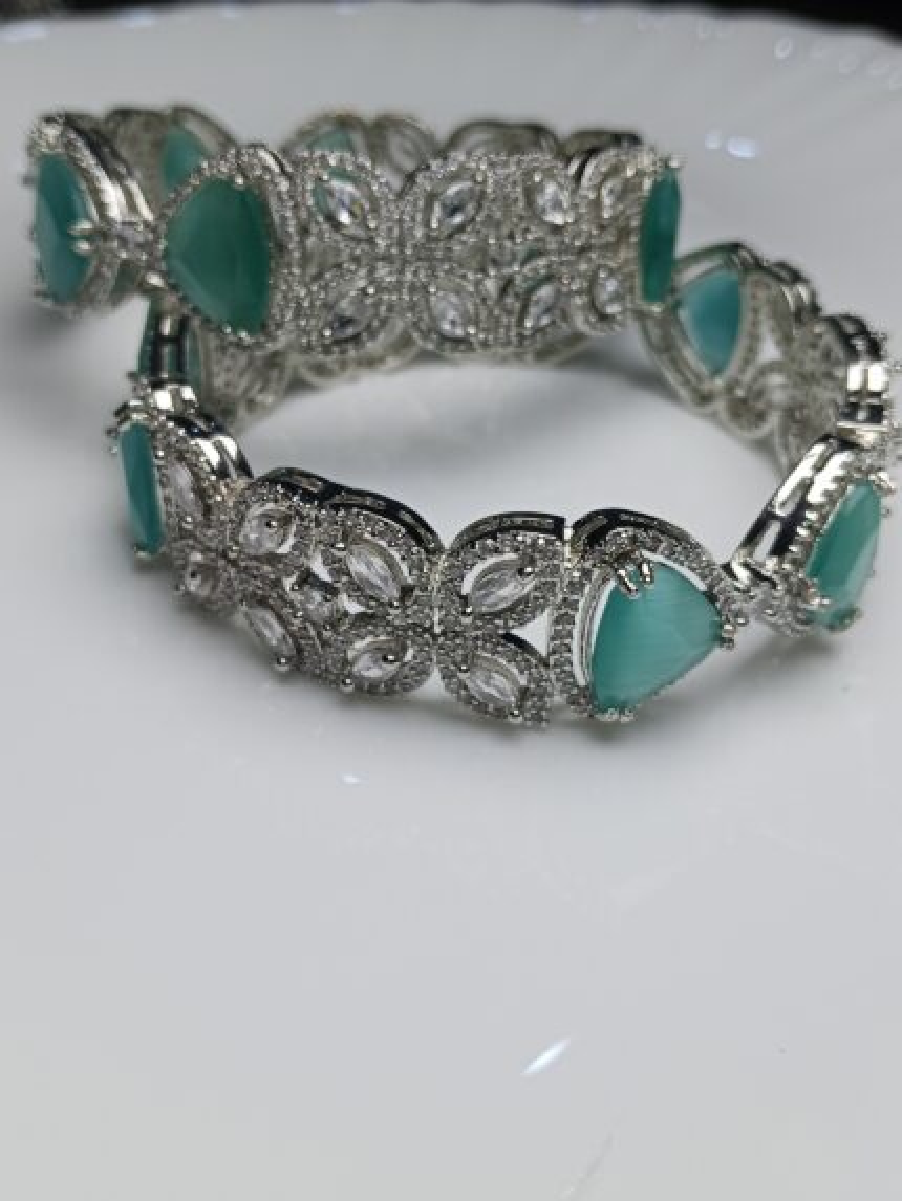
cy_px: 600
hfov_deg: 39.7
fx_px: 1250
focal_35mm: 36
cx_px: 451
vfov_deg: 51.3
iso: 50
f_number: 1.8
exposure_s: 1/280
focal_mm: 3.98
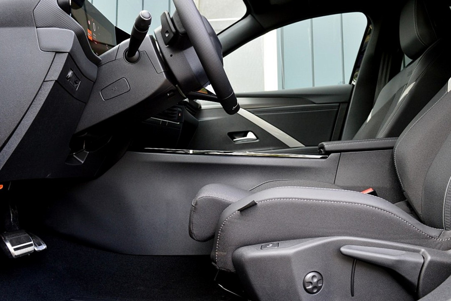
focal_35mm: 33
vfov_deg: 40.0
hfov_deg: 57.2
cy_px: 150
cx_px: 226
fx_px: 413
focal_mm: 22
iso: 800
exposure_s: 1/60
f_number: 8
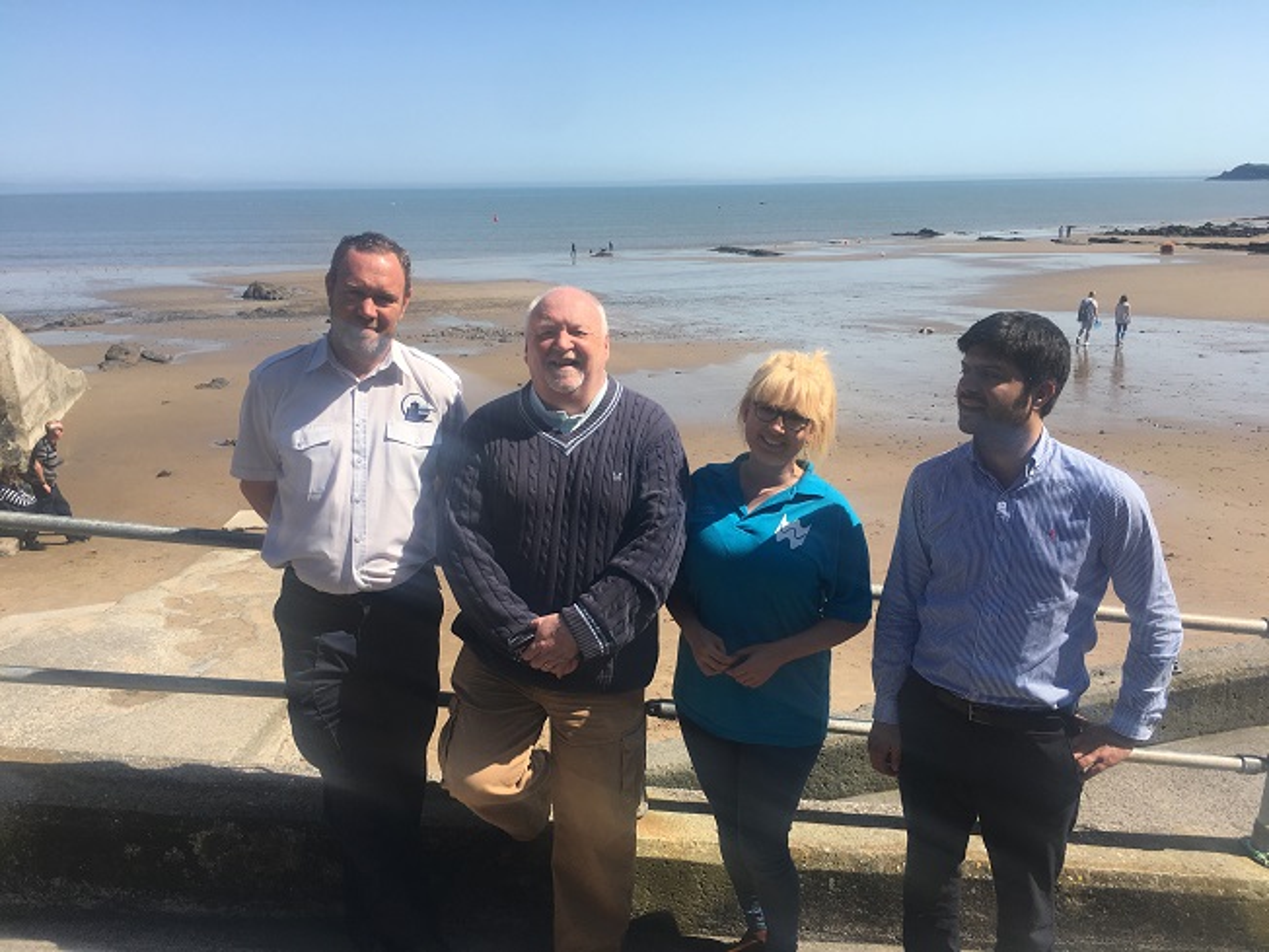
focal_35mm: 29
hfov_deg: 61.7
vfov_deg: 48.2
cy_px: 476
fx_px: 1063
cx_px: 634
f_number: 2.2
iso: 25
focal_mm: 4.15
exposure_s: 1/1709
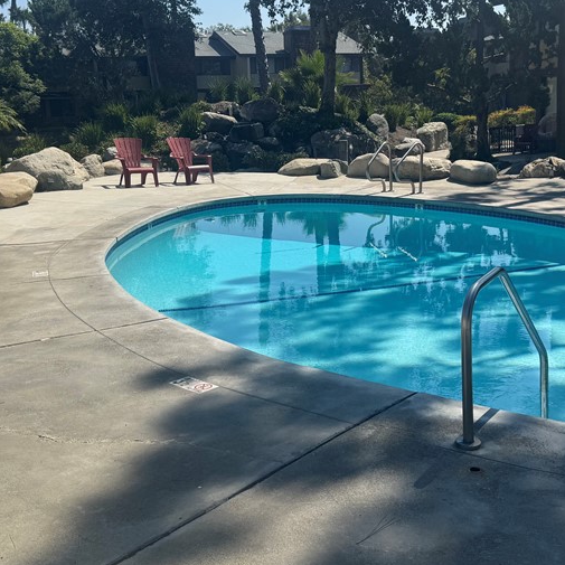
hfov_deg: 39.1
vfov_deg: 39.1
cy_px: 247
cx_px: 302
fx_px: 794
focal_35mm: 43
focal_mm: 6.76
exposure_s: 1/5714
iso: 80
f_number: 1.78
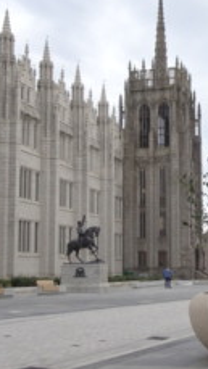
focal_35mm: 57
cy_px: 215
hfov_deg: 20.1
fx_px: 558
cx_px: 231
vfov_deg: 36.5
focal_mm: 4.1
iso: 80
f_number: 3.5
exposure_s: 1/100
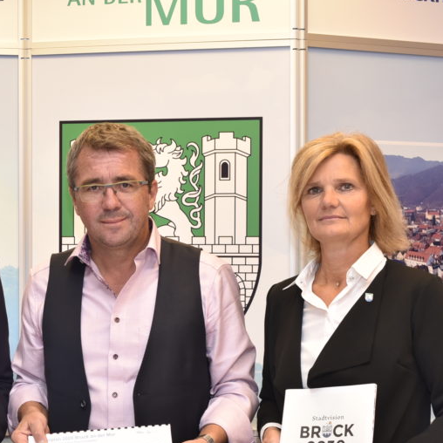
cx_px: -9
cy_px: 332
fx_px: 1419
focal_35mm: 98
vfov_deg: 17.6
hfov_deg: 17.3
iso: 1250
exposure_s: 1/125
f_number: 6.3
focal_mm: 50
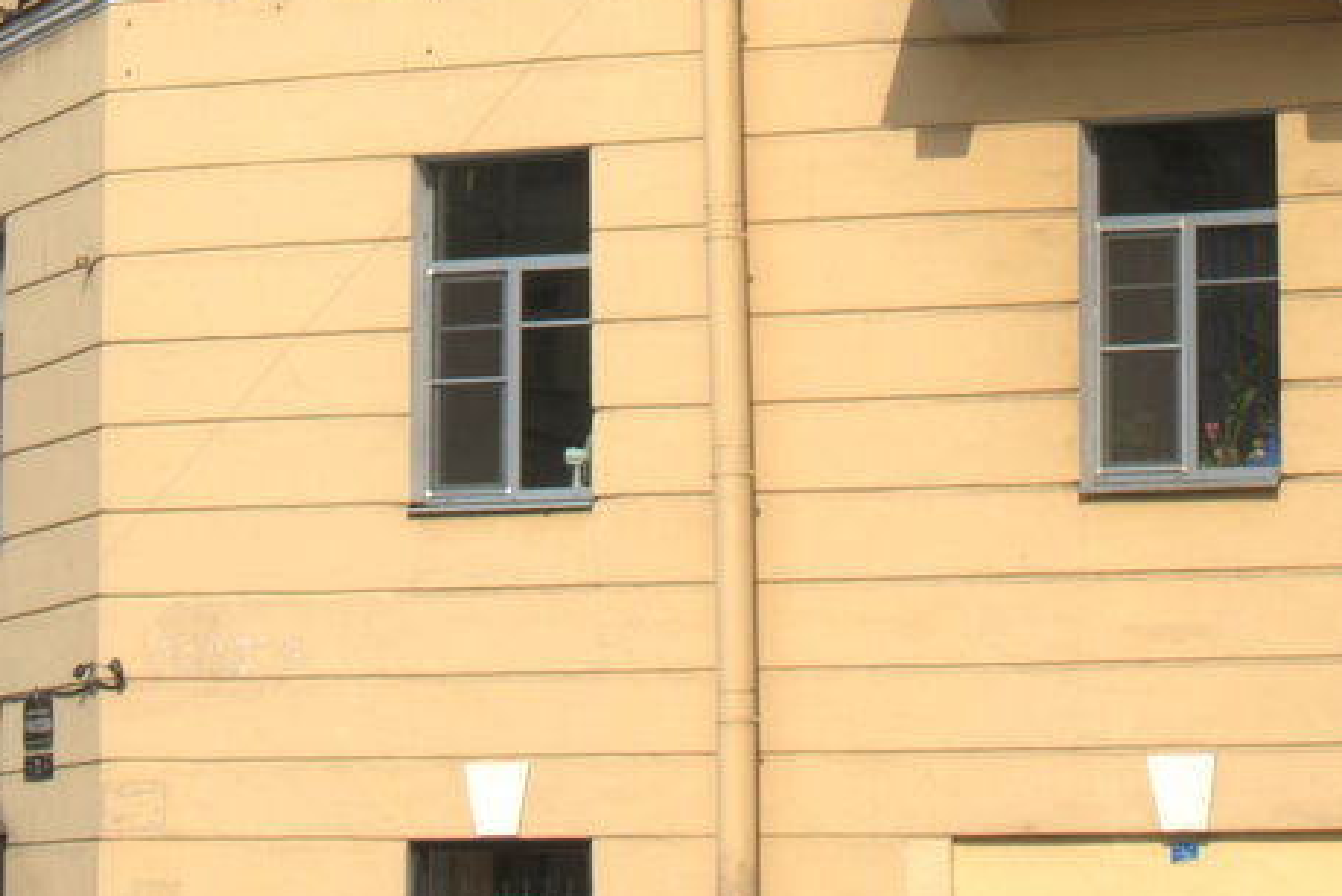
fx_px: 5444
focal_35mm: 146
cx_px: 773
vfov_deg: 9.3
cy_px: -166
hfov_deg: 14.0
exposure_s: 1/200
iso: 100
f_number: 14
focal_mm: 28
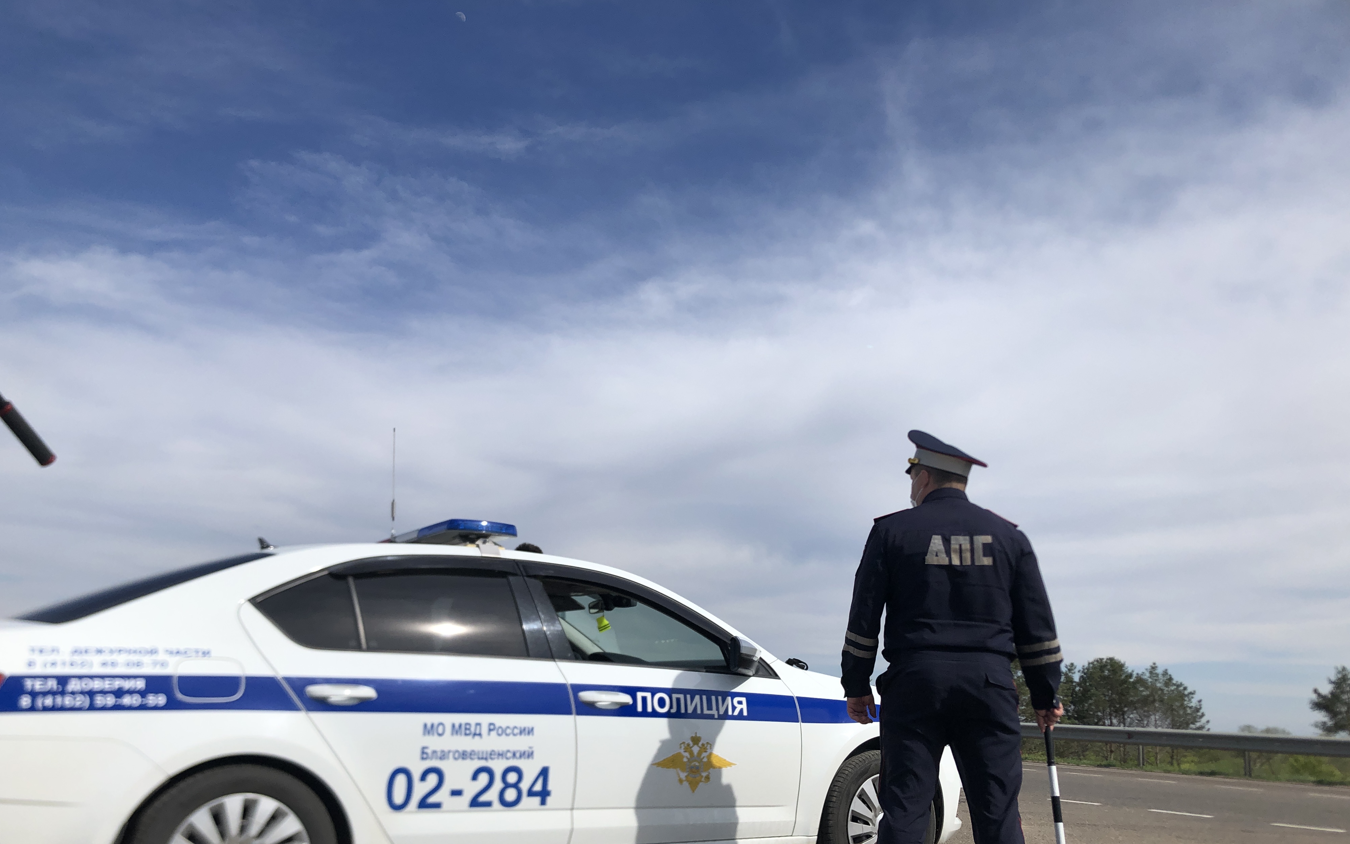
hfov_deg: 62.9
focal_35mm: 30
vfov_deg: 41.6
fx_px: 1104
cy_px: 507
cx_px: 679
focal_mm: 3.99
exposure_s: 1/4425
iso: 25
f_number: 1.8
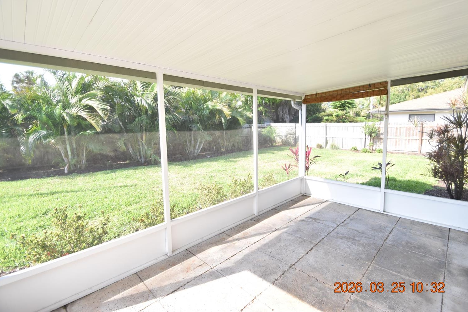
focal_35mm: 16
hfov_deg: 96.7
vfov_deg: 73.7
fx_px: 208
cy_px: 146
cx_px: 242
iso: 800
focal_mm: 10
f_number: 3.5
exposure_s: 1/750
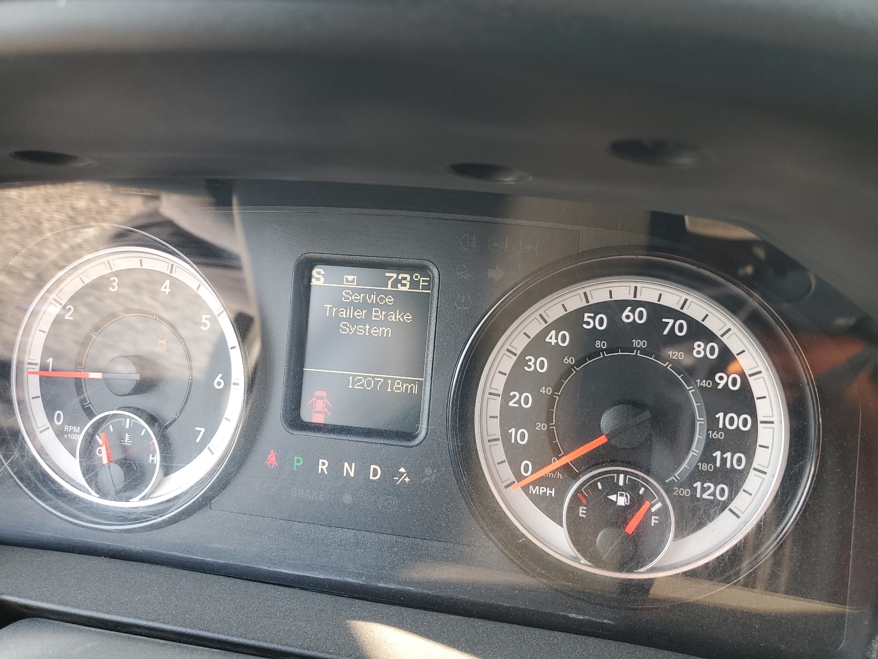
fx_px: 659
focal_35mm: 26
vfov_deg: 53.1
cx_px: 439
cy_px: 330
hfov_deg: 67.3
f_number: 1.5
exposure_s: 1/135
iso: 50
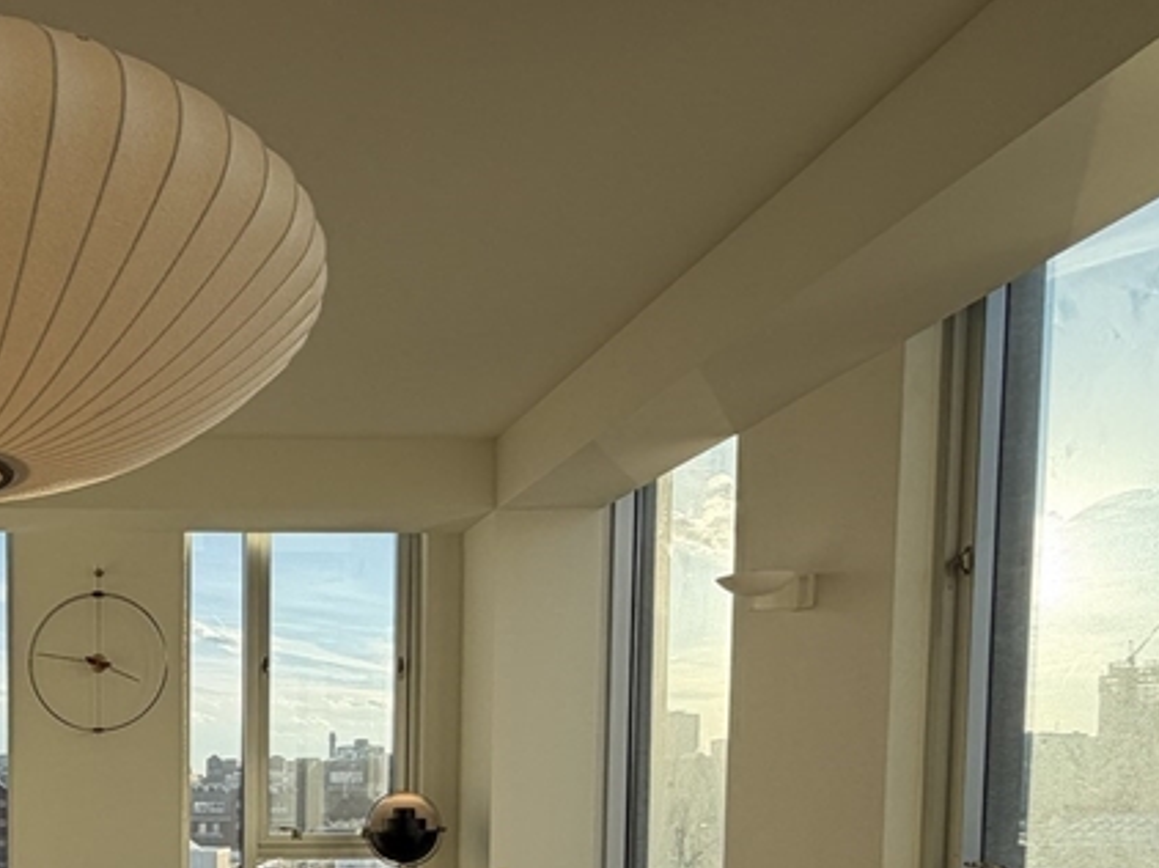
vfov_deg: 37.6
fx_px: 1138
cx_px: 115
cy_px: 854
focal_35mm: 34
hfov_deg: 48.3
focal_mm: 2.22
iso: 50
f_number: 2.2
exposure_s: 1/502
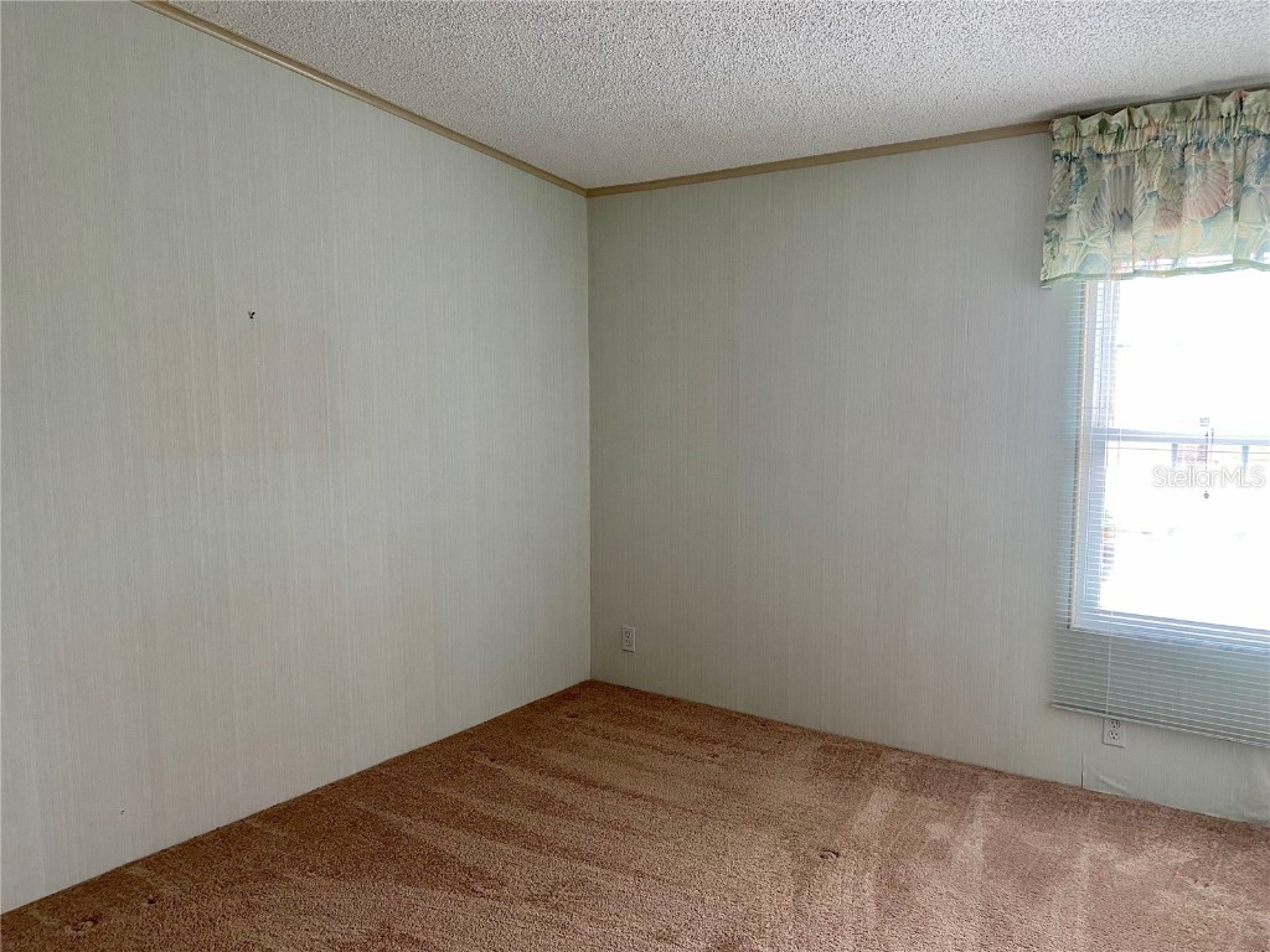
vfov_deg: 53.1
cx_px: 635
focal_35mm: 26
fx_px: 954
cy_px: 476
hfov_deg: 67.3
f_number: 1.8
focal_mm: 4.25
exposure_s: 1/60
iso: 160
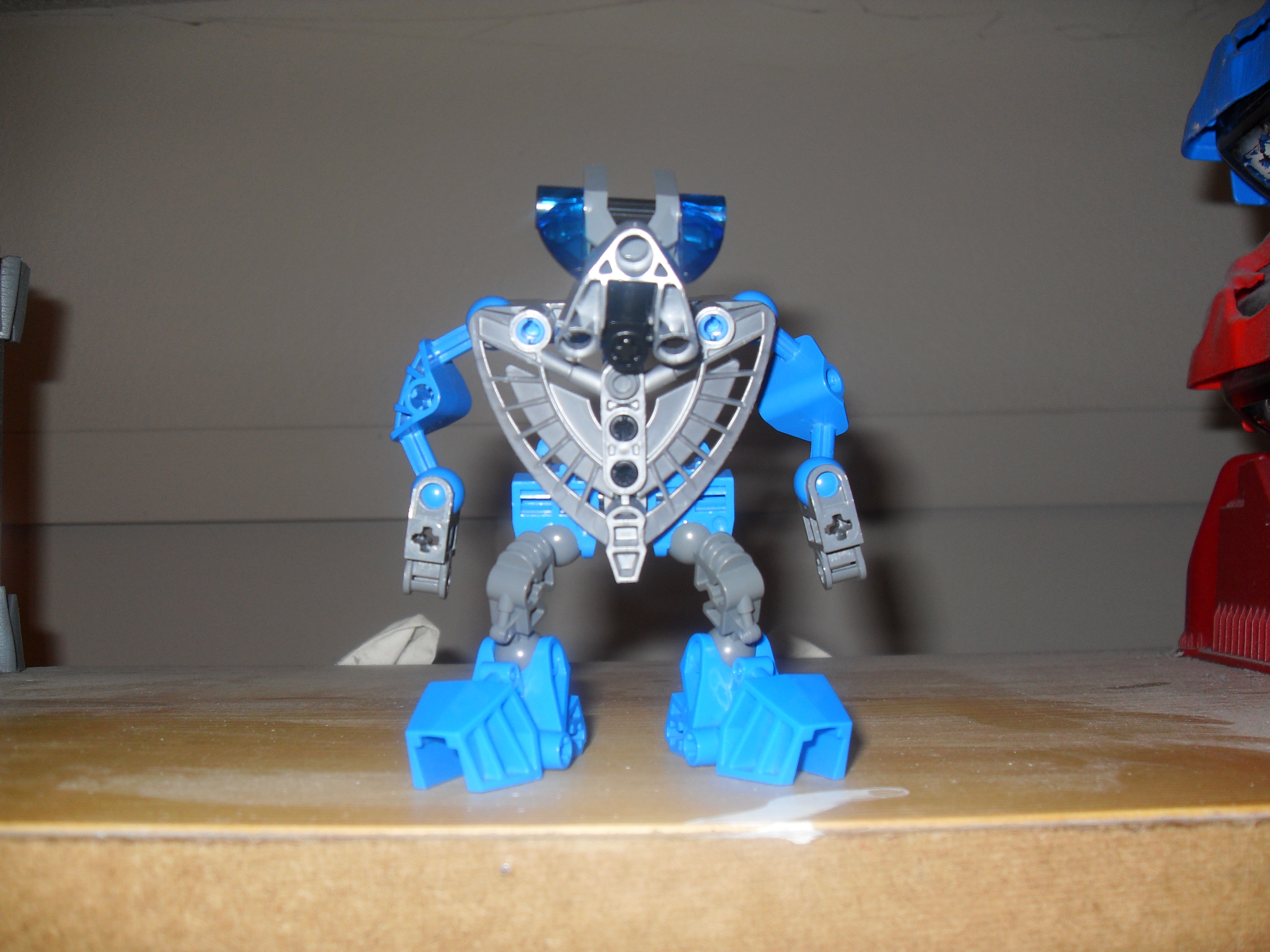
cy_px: 476
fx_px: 1247
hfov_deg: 54.0
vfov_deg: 41.8
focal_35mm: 34
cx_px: 635
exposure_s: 1/45
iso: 100
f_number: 2.8
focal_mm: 6.3
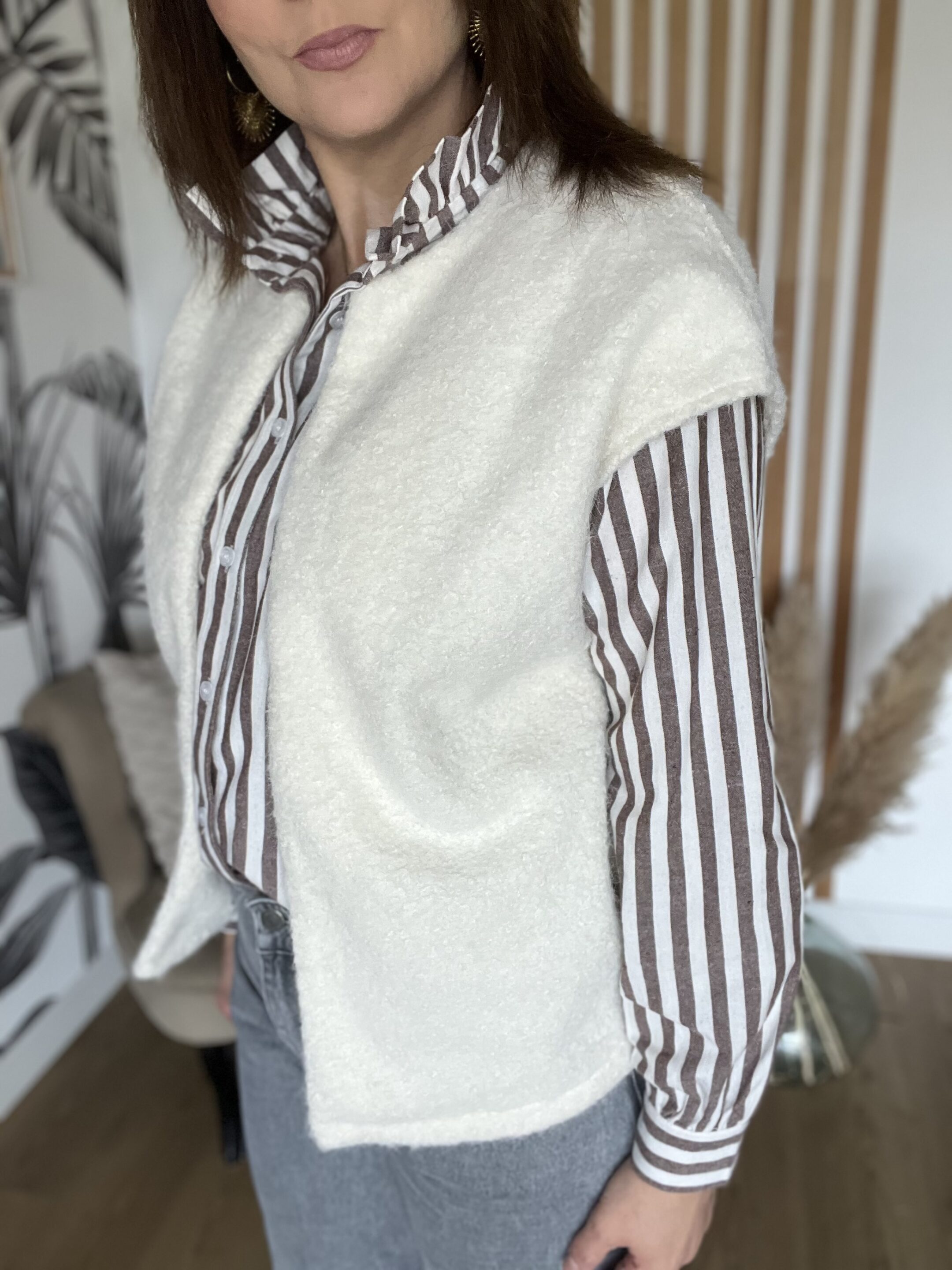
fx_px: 1100
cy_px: 635
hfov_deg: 46.8
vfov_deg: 60.0
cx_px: 476
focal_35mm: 30
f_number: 2.2
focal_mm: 2.71
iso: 100
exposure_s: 1/86
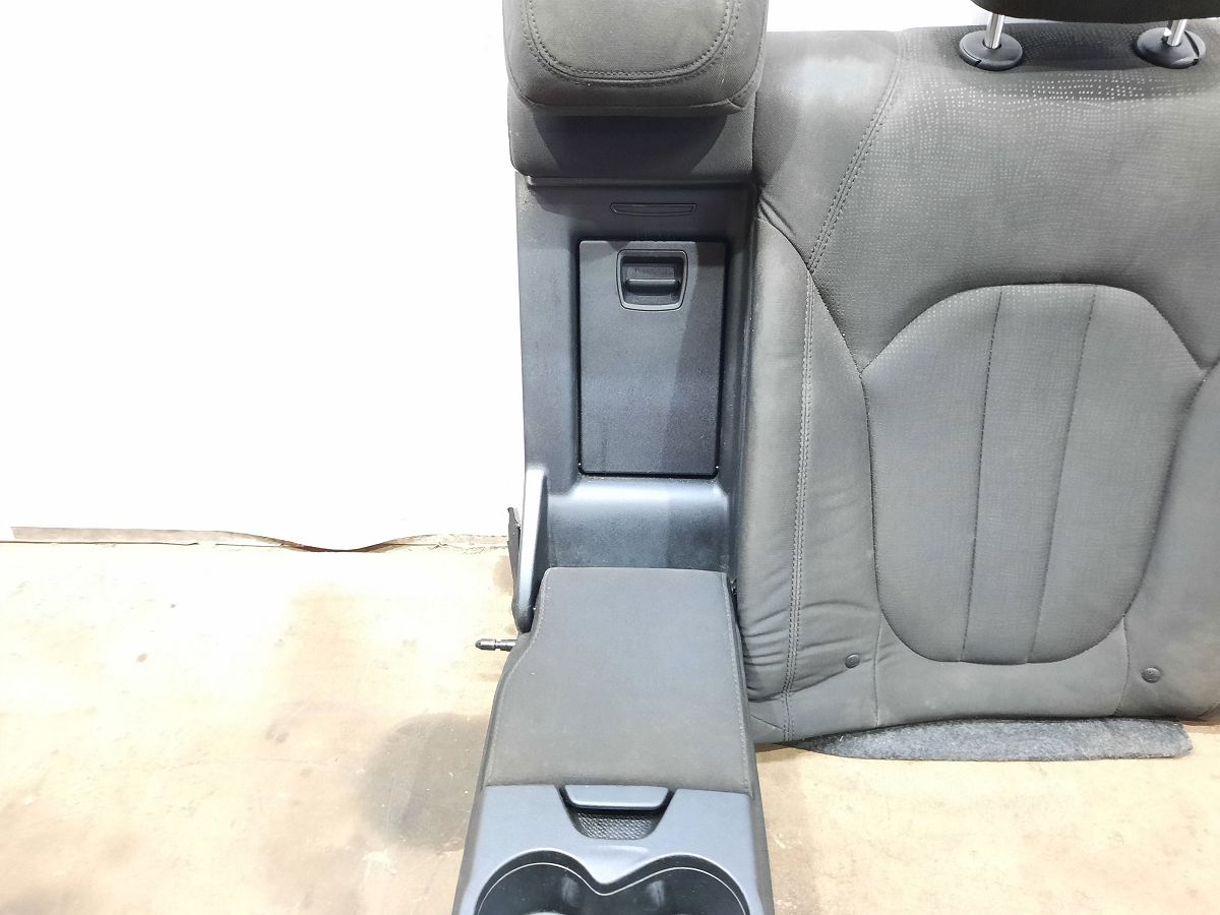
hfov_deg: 69.4
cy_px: 458
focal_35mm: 25
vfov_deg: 54.9
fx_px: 881
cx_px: 610
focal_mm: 4.6
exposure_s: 1/20
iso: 640
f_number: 2
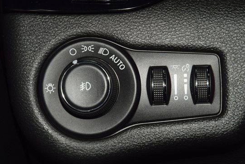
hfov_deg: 16.5
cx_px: 123
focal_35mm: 124
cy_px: 75
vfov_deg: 11.1
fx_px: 844
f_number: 8
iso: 100
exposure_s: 1/125
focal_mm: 70
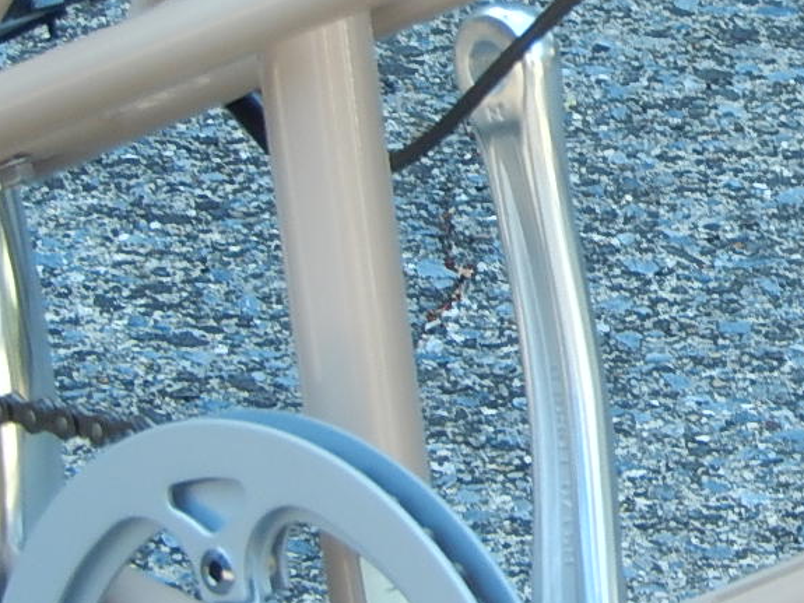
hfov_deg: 4.2
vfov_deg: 3.2
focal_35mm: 470
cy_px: 152
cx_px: 870
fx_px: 10914
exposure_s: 1/40
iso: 125
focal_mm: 30.3
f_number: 5.7
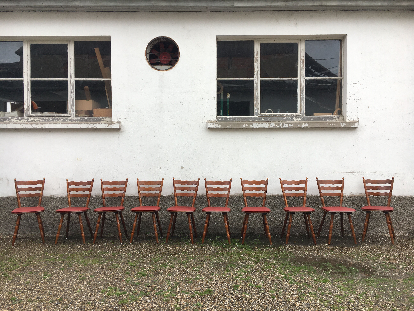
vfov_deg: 48.2
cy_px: 156
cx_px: 207
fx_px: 347
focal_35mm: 29
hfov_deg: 61.7
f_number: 2.2
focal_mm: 4.15
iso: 25
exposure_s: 1/256
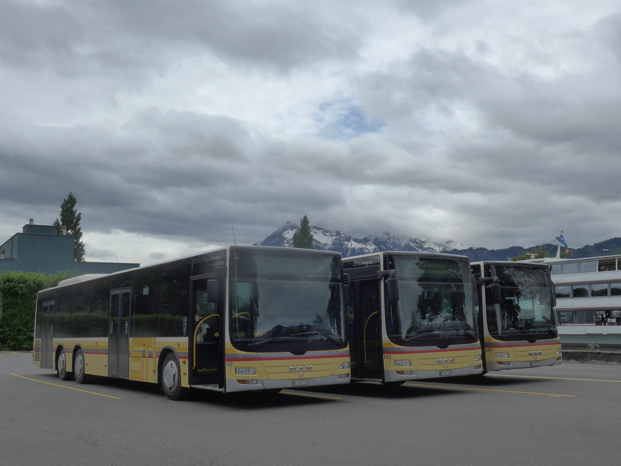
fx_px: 700
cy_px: 233
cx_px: 310
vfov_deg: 36.8
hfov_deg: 47.9
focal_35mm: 39
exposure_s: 1/800
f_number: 6.3
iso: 160
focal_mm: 8
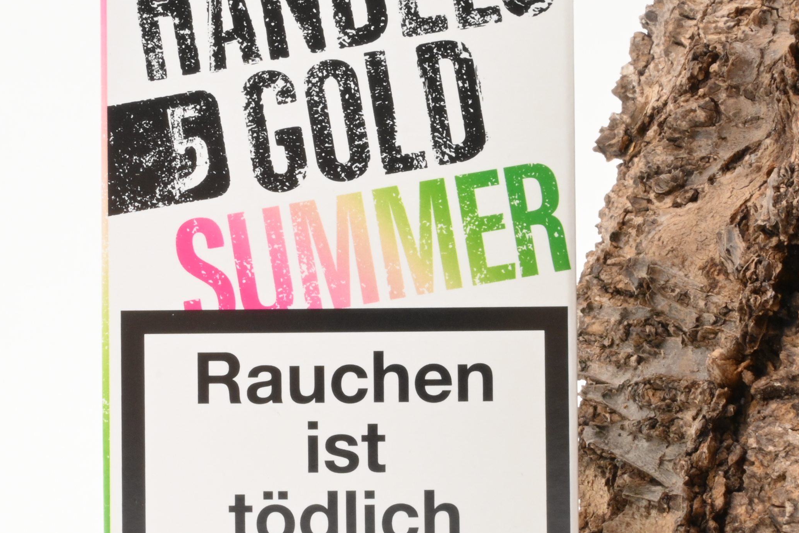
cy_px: 246
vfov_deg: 17.9
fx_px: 1687
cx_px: 350
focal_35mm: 76
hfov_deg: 26.6
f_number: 22
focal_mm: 25
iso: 640
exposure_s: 1/15
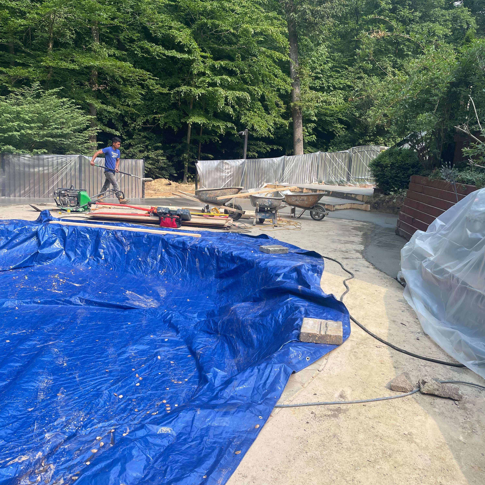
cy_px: 227
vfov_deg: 52.5
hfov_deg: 52.5
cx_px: 245
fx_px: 491
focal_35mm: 31
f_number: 1.6
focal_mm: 4.2
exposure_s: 1/947
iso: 32
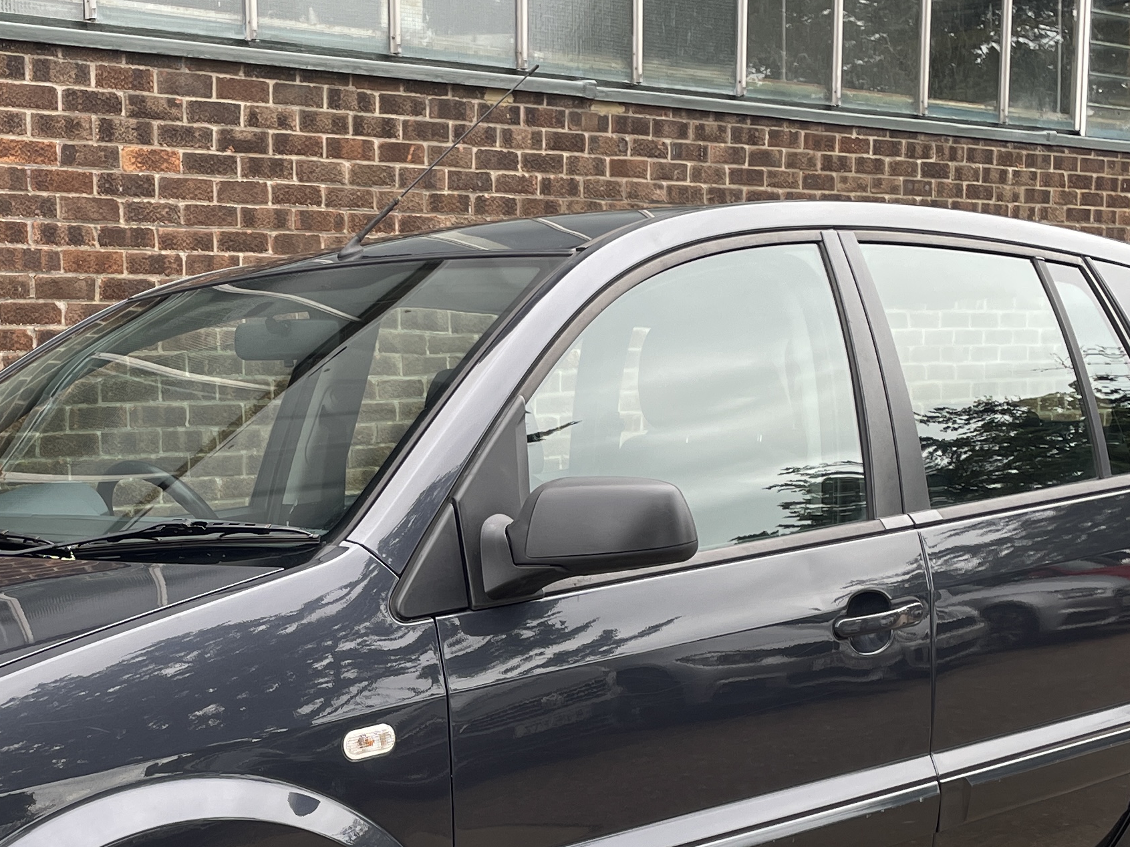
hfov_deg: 30.7
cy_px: 693
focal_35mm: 62
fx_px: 2024
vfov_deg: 23.3
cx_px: 279
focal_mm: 4.2
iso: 32
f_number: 1.6
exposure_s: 1/151
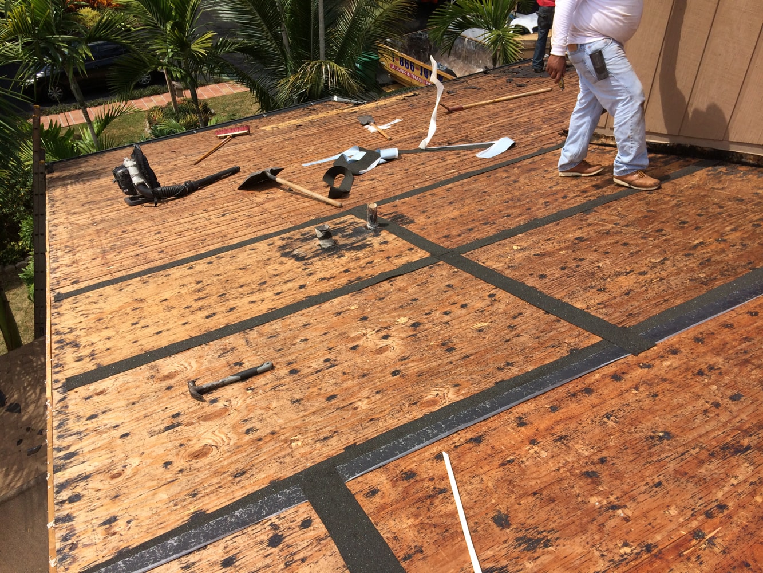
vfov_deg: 46.8
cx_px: 382
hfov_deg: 60.0
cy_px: 286
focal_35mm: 30
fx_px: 661
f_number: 2.2
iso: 40
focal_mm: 4.12
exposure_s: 1/1786
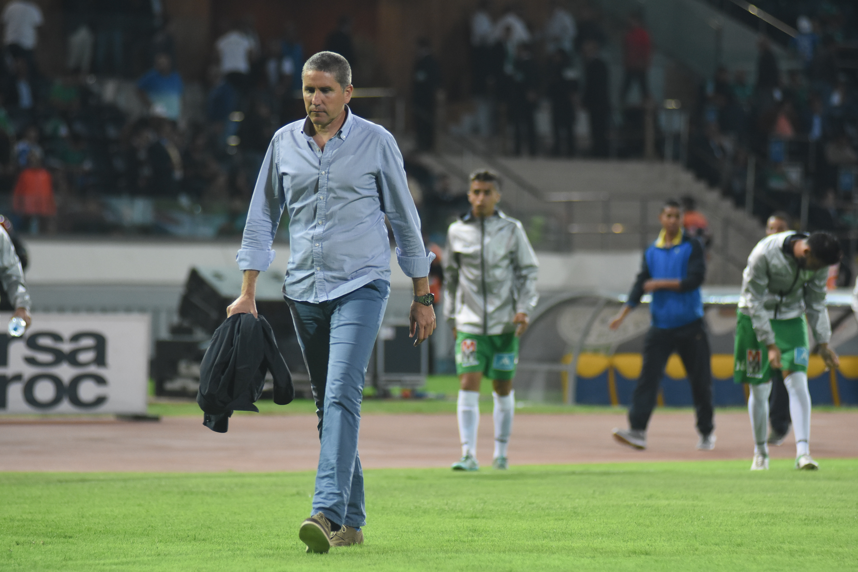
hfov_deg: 9.5
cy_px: 286
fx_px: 5185
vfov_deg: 6.3
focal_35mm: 218
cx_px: 429
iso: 1600
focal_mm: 145
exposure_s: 1/400
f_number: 2.8
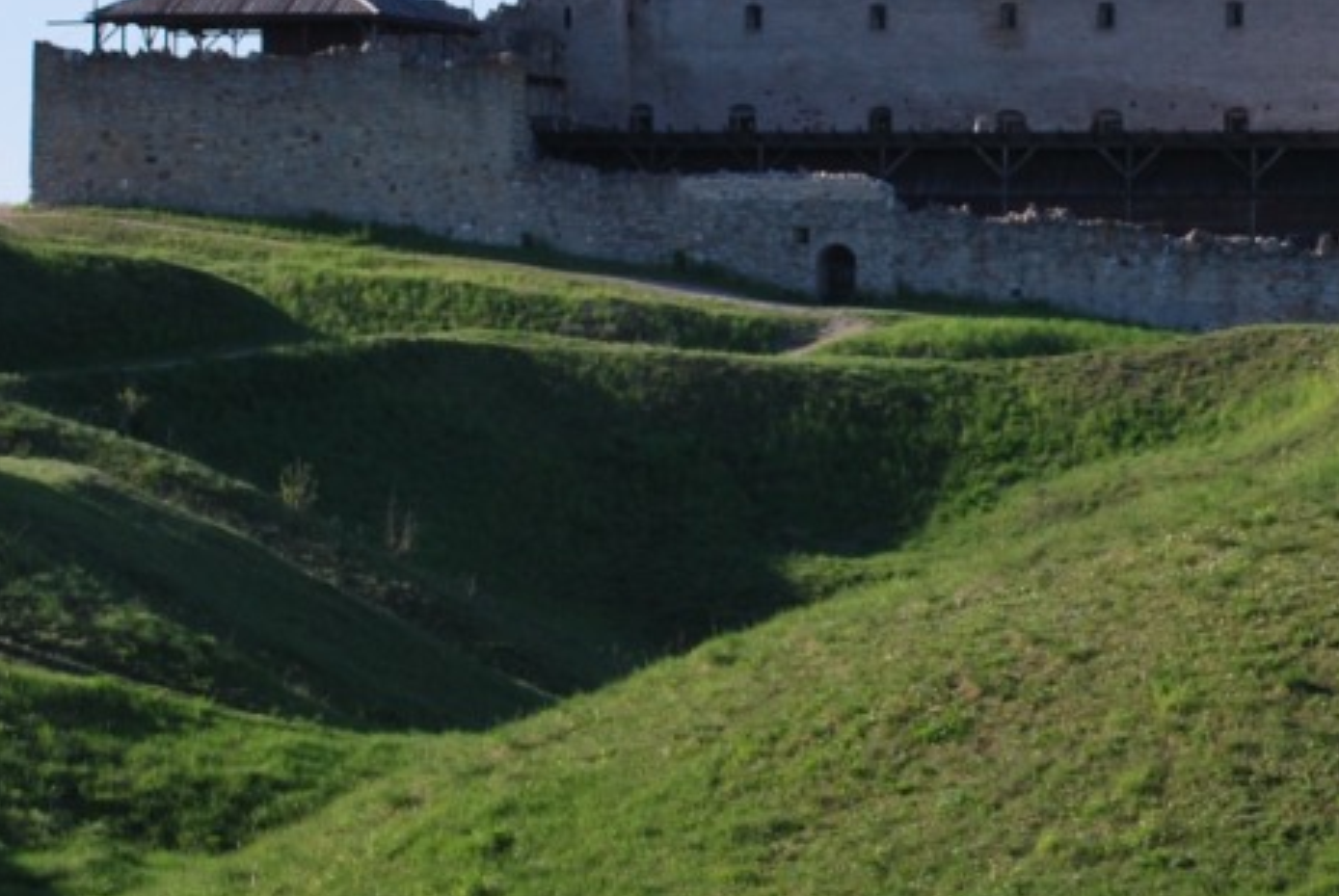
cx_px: 1112
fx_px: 7783
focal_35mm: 209
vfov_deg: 6.6
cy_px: 168
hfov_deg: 9.8
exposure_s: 1/250
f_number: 8
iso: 100
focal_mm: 40
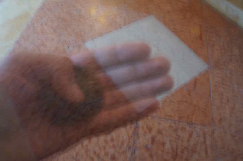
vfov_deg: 47.8
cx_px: 122
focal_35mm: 27
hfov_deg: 67.4
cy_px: 80
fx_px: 182
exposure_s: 3
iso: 100
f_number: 14
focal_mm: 18
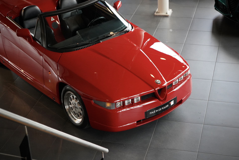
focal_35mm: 70
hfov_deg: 28.8
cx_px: 120
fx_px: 465
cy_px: 80
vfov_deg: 19.5
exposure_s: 1/160
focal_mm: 70
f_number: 5.6
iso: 6400
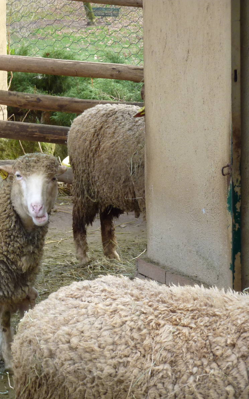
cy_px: 200
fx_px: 1835
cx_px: -16
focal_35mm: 169
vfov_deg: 12.4
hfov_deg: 7.7
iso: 125
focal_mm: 19.5
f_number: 4.4
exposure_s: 1/50
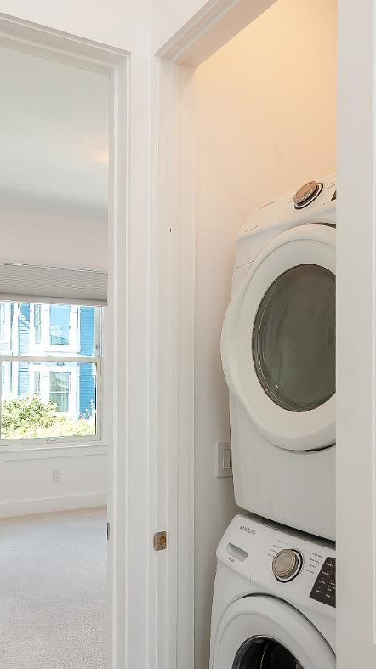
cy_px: 373
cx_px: 144
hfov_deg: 38.7
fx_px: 532
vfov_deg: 64.1
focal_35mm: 30
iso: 400
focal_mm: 10
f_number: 4.5
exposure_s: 1/640
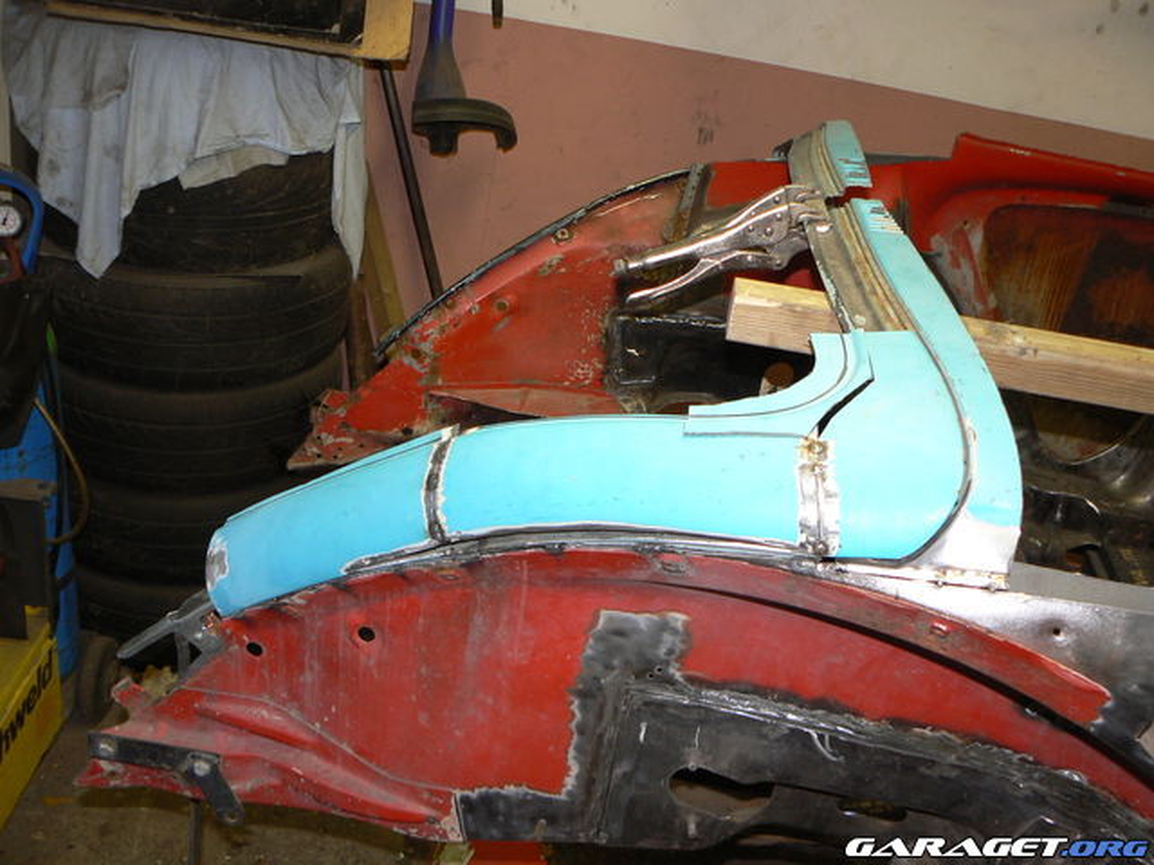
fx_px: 1200
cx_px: 577
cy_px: 432
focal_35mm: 36
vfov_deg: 39.7
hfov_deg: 51.4
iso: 100
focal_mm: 6
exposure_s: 1/25
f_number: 2.8
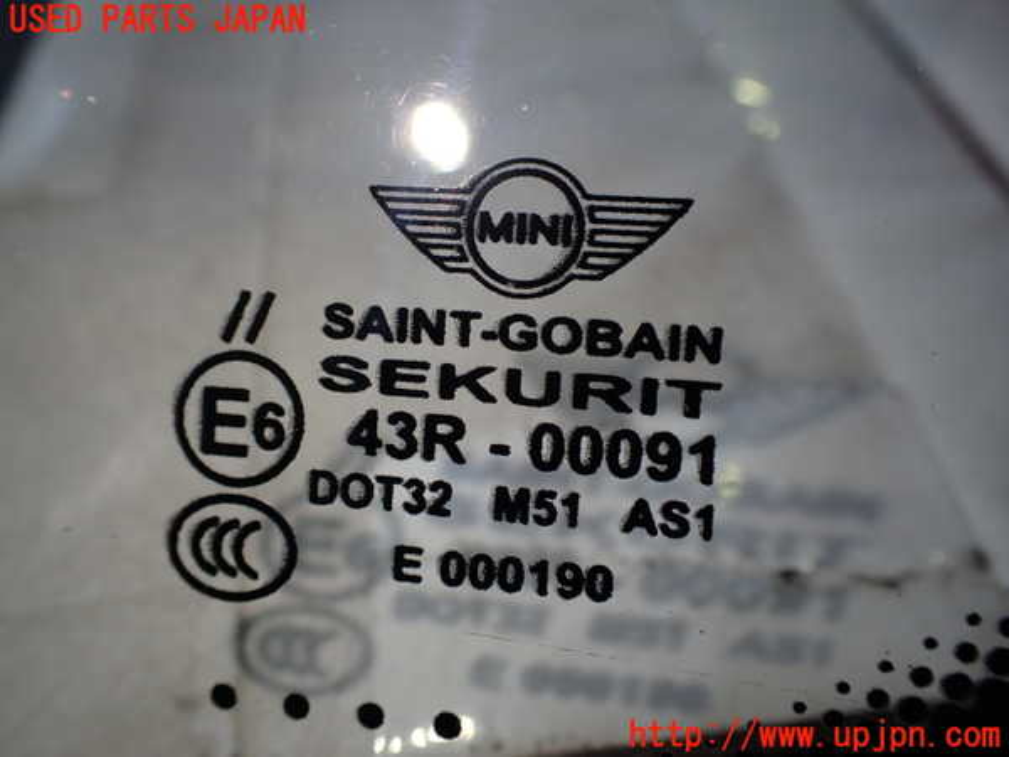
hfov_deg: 60.0
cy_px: 378
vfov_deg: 46.8
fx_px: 874
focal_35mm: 30
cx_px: 504
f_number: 2.3
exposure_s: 1/160
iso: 100
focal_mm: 5.4
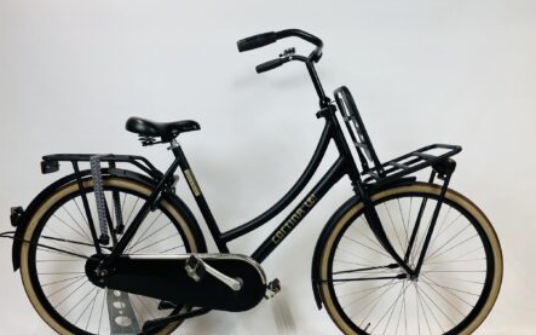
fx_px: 409
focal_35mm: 28
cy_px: 191
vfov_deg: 44.4
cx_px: 265
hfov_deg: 66.5
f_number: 1.8
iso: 100
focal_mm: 4.25
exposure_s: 1/100
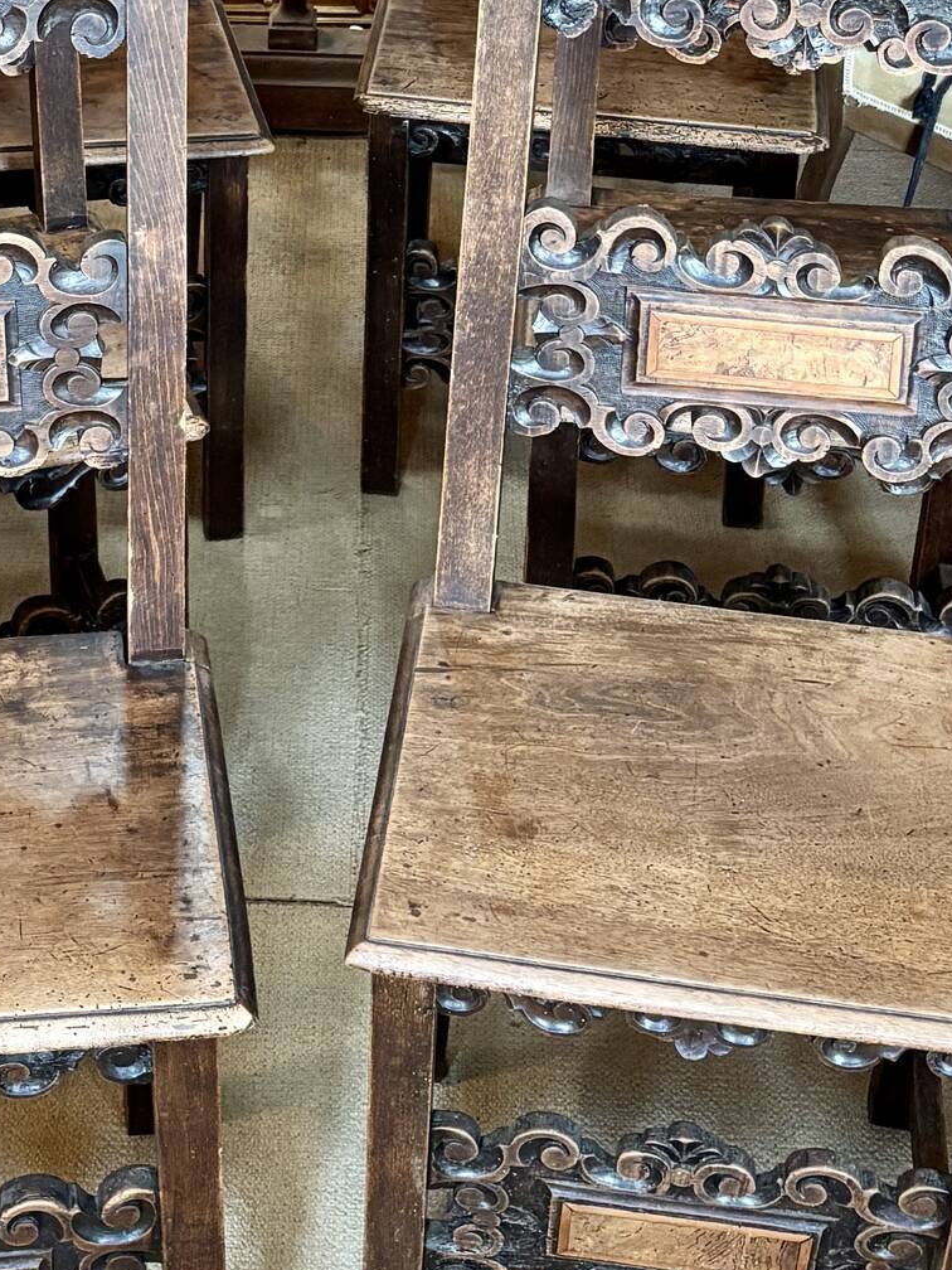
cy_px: 405
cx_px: 334
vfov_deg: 35.7
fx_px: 1943
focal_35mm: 53
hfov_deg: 27.4
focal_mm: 5.96
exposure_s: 1/33
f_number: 1.6
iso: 500
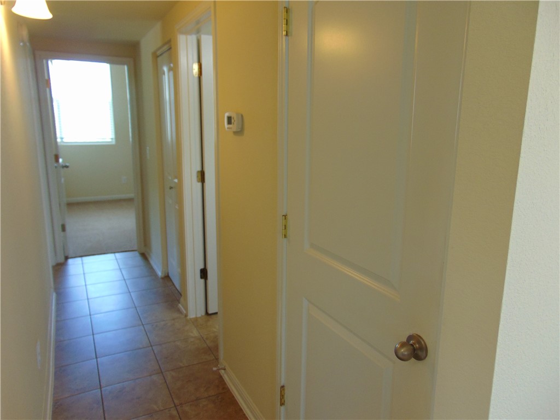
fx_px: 404
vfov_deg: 54.9
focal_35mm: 25
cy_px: 210
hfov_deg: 69.4
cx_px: 280
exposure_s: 1/30
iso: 100
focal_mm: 4.5
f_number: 3
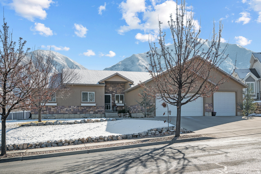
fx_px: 218
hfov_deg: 61.9
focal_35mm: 30
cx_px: 130
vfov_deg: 43.7
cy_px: 87
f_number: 8
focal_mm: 30
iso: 250
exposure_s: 1/60
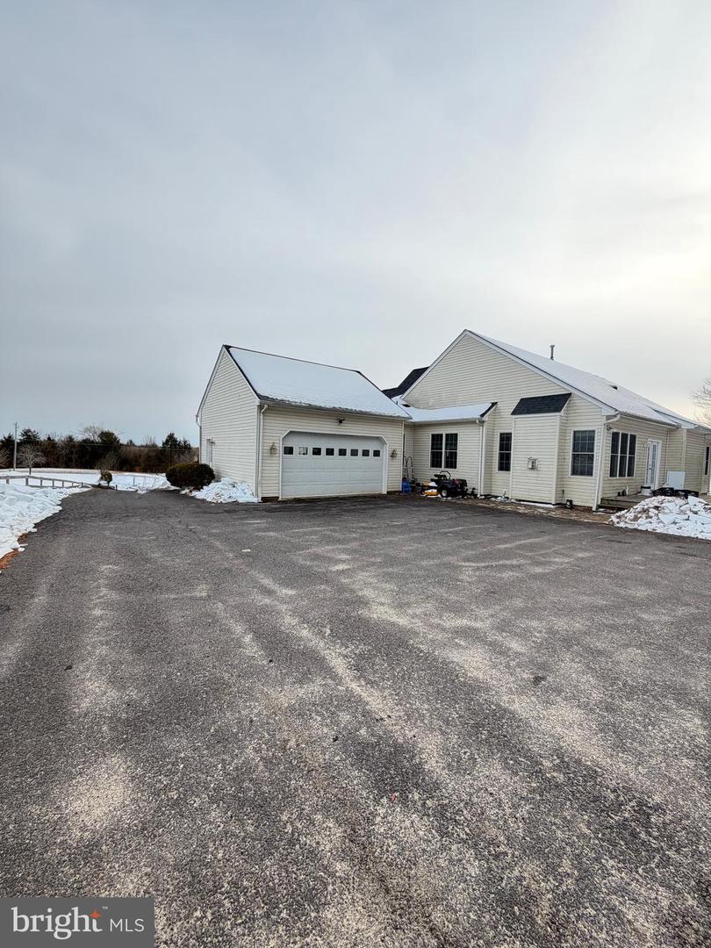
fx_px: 383
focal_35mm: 14
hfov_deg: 85.7
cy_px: 474
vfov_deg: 102.1
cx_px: 356
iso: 64
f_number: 2.2
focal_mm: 2.22
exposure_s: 1/424
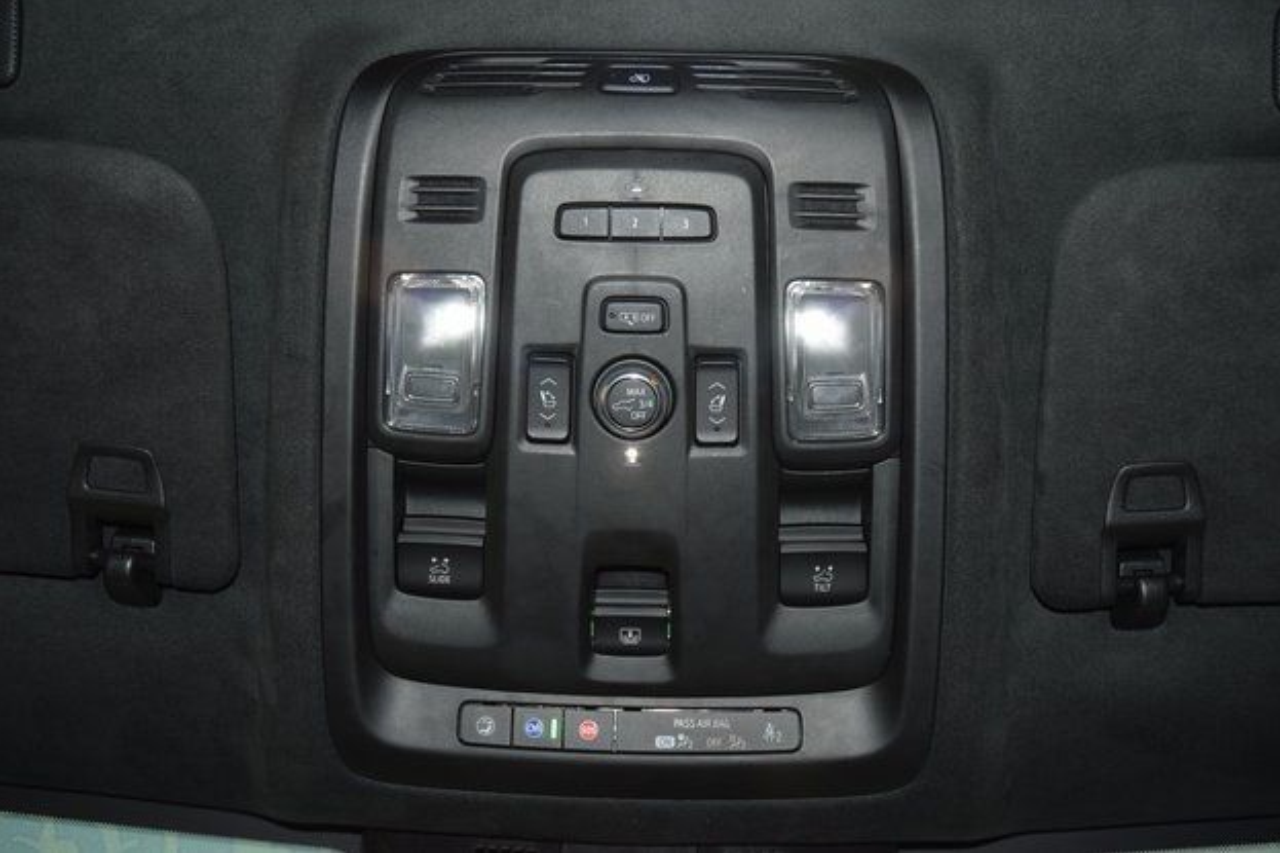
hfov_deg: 51.9
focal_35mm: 37
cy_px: 416
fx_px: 1315
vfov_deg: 35.9
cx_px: 641
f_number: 3.8
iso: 900
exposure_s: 1/100
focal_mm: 24
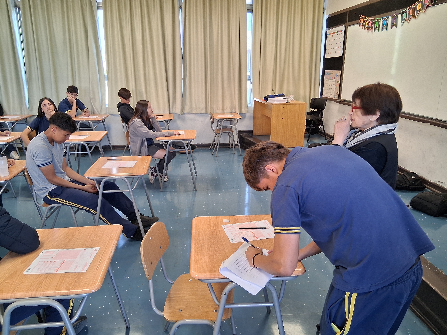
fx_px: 336
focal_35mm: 26
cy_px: 168
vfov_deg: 53.1
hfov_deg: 67.3
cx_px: 224
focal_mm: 3.98
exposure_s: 1/120
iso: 320
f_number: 1.8
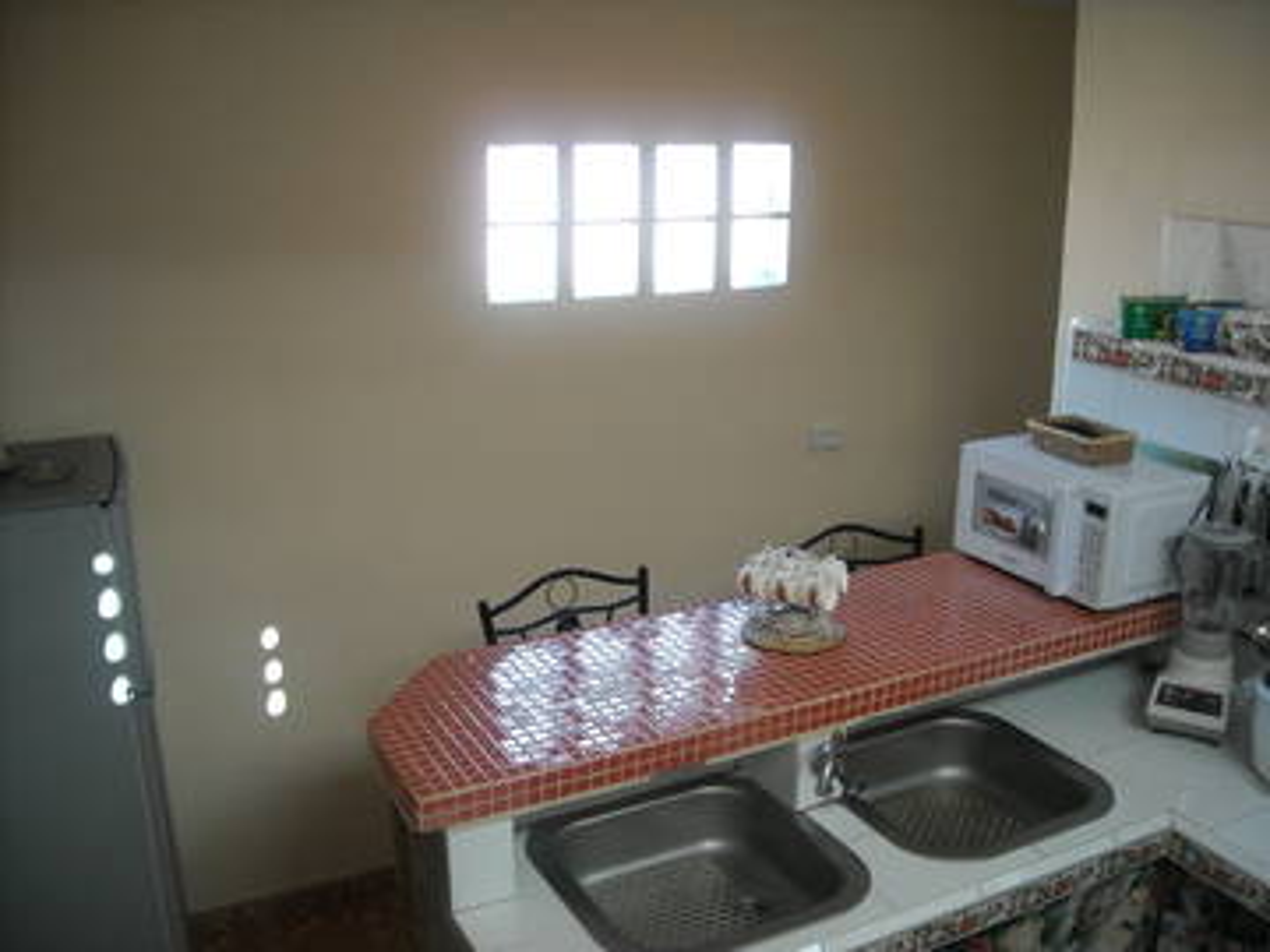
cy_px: 476
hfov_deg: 52.6
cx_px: 635
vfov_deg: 40.7
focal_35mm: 35
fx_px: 1284
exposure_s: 1/60
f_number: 2.8
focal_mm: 5.7
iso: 208
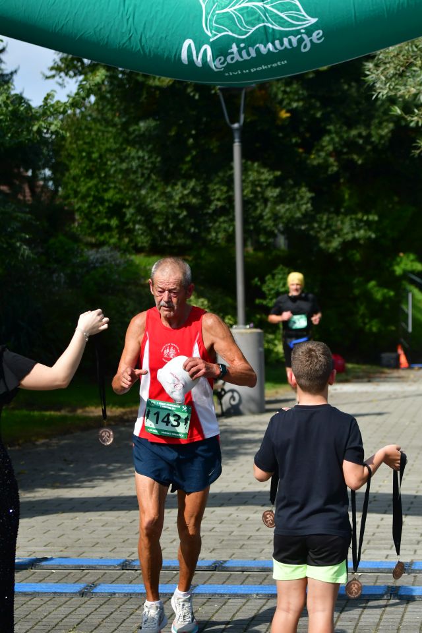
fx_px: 1846
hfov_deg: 13.0
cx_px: 211
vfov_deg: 19.5
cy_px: 316
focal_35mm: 105
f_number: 4.5
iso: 640
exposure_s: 1/8000
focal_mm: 70
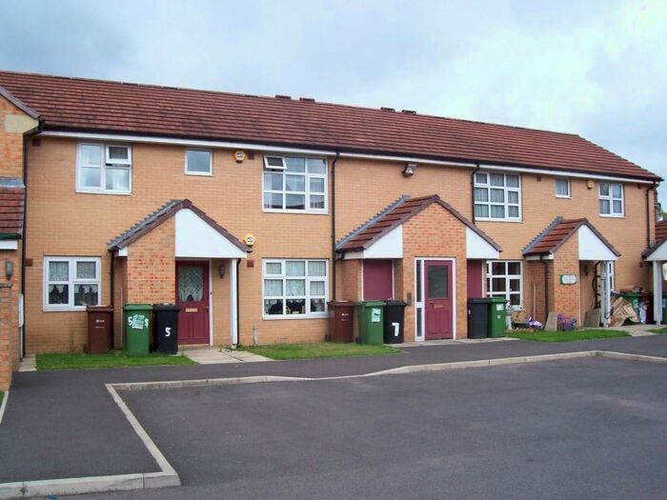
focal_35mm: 34
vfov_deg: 41.8
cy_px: 250
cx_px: 334
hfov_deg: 54.0
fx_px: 655
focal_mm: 5.6
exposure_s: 1/275
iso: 80
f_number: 5.1
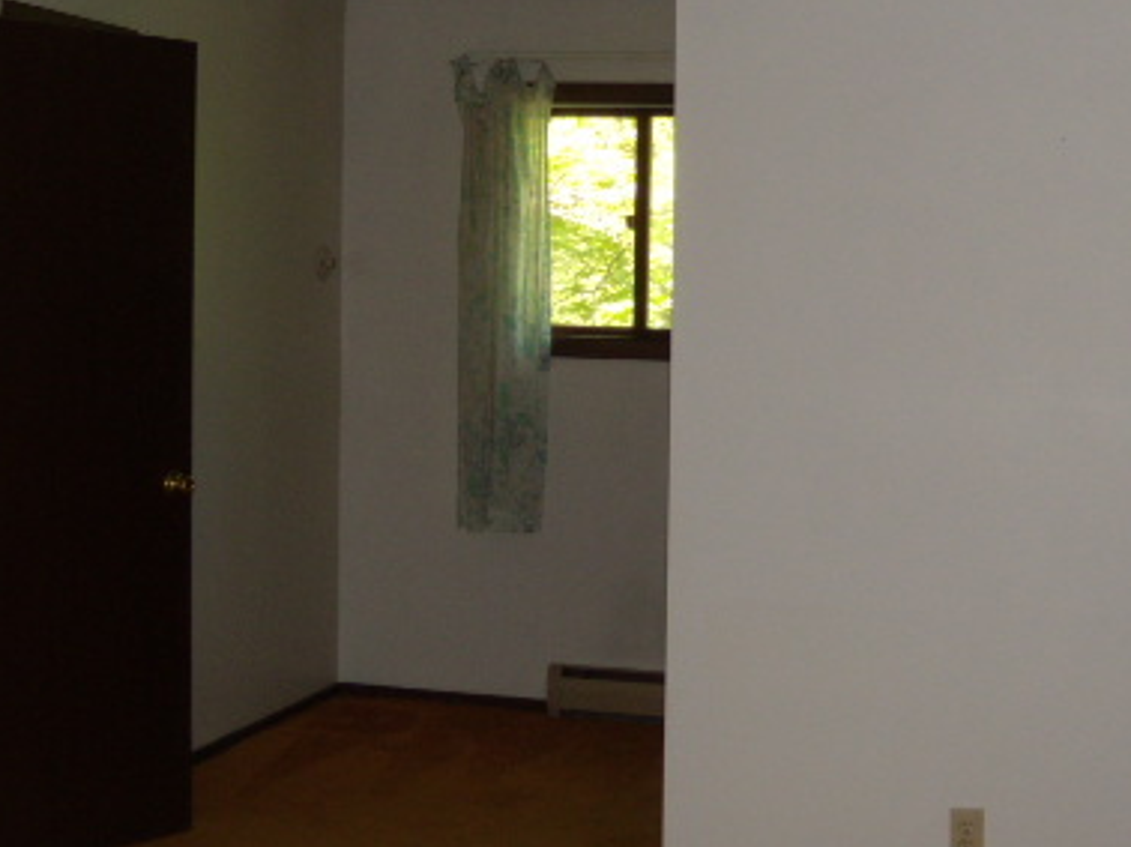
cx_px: 470
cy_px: 347
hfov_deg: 31.6
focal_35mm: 61
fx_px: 1992
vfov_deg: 24.0
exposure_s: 1/30
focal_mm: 6.4
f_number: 3.6
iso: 125
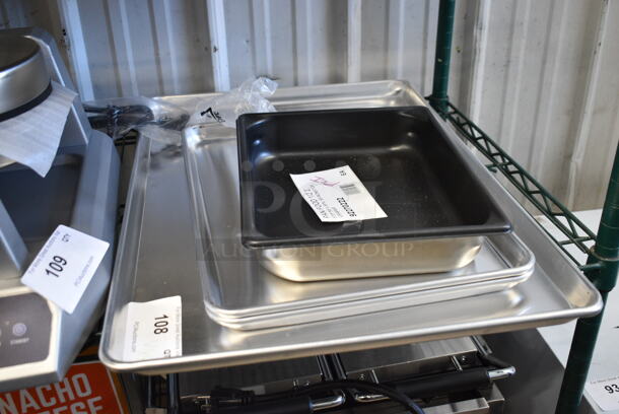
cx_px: 310
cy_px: 207
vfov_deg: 35.6
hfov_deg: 51.2
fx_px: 645
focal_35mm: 38
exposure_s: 1/40
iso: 900
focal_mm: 25
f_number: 4
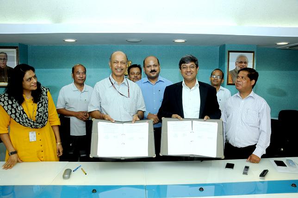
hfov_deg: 67.4
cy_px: 99
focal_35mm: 27
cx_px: 149
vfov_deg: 47.8
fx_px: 223
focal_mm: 18
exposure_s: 1/125
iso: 800
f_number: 6.3
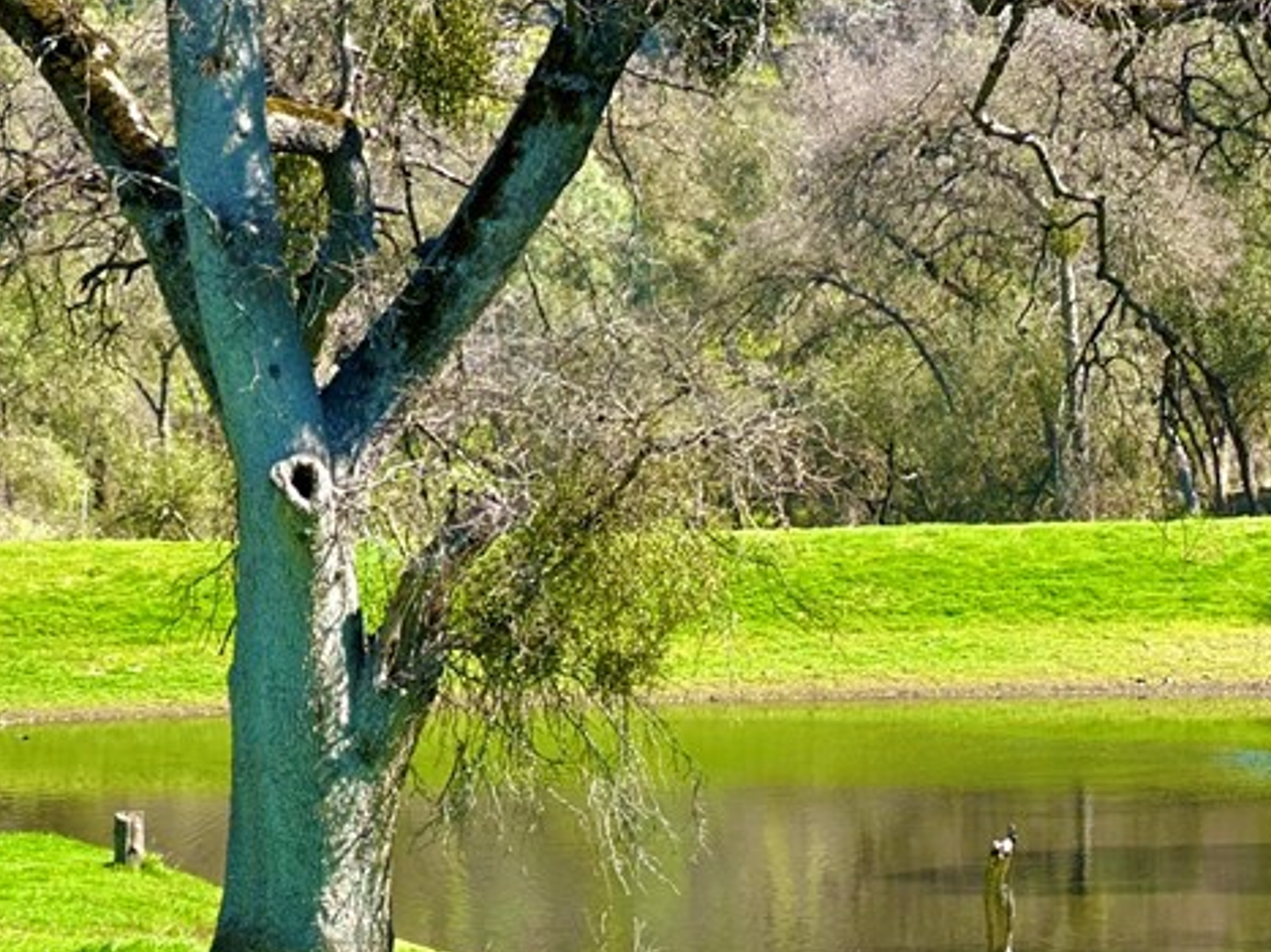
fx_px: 6204
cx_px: 1268
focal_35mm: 169
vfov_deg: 8.7
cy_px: 1004
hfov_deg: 11.6
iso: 32
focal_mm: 9
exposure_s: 1/207
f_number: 2.8
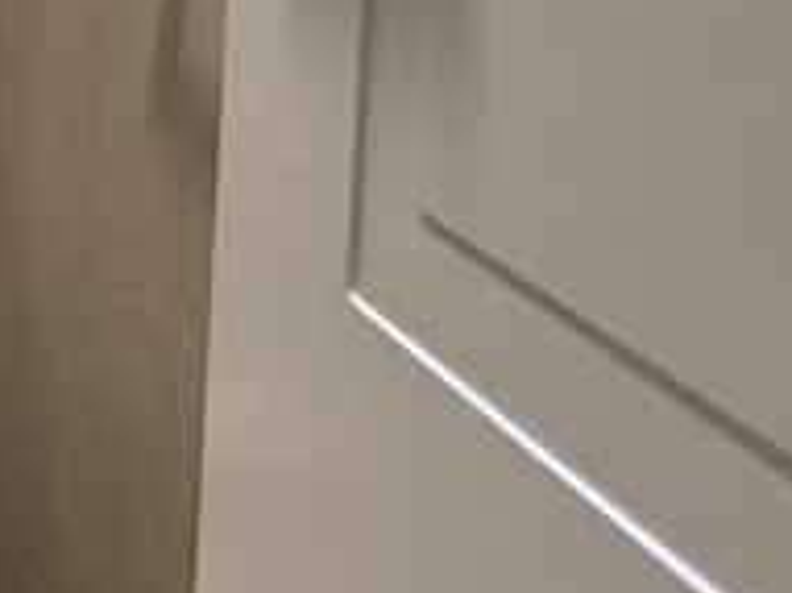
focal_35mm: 88
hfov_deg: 13.2
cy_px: -307
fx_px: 2012
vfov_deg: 15.4
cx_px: -1314
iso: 250
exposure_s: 1/100
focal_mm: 2.22
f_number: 2.2
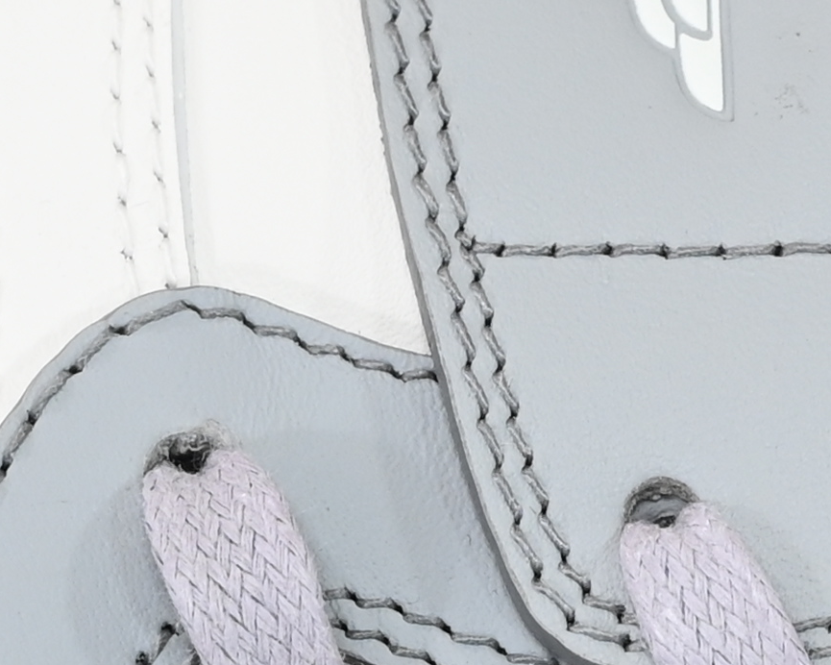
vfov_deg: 3.4
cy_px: 657
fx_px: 11289
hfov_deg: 4.2
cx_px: 1189
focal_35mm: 459
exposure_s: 1/100
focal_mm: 70
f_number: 5.6
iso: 640
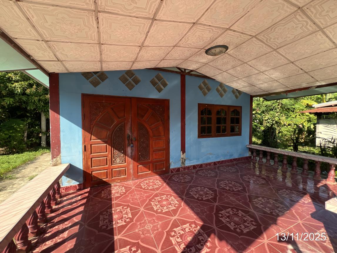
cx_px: 168
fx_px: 127
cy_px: 126
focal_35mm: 13
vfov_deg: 89.9
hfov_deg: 106.2
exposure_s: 1/218
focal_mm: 1.57
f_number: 1.8
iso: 32
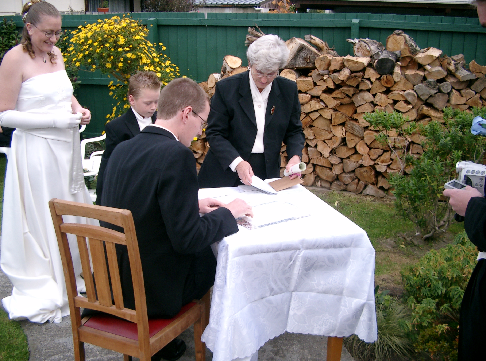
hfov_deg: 50.3
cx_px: 243
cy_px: 180
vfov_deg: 38.5
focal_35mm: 37
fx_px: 518
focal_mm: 7.6
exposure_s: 1/400
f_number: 2.6
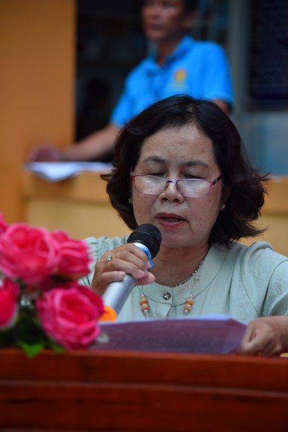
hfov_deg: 11.4
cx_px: 144
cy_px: 216
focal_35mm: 120
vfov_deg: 17.1
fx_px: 1441
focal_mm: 120
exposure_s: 1/250
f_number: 4
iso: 250
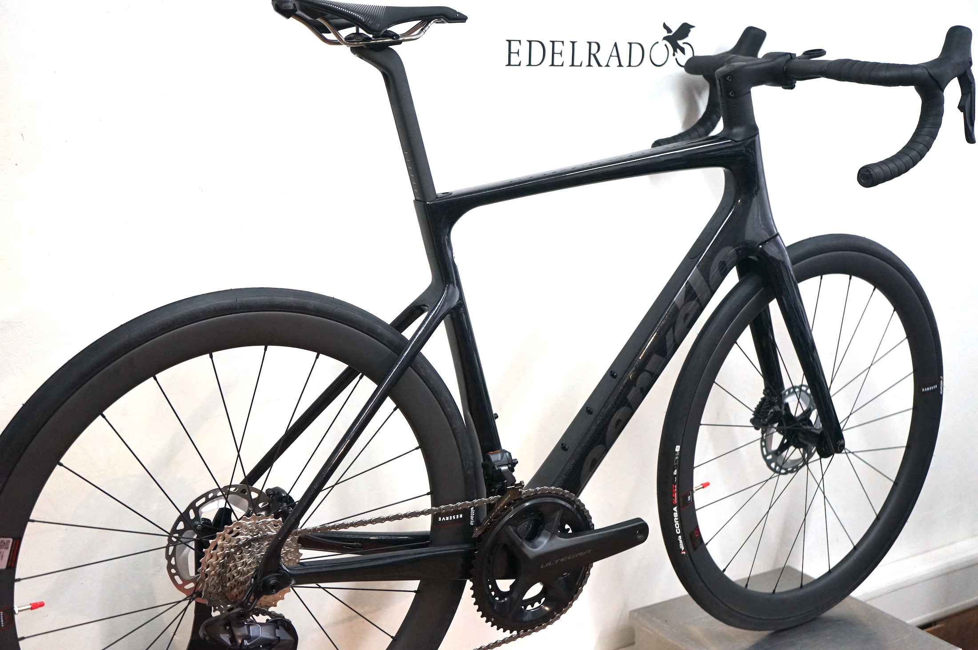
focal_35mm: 43
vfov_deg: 31.1
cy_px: 325
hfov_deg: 45.5
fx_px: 1167
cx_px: 489
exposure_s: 1/160
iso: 2000
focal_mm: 43
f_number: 4.5
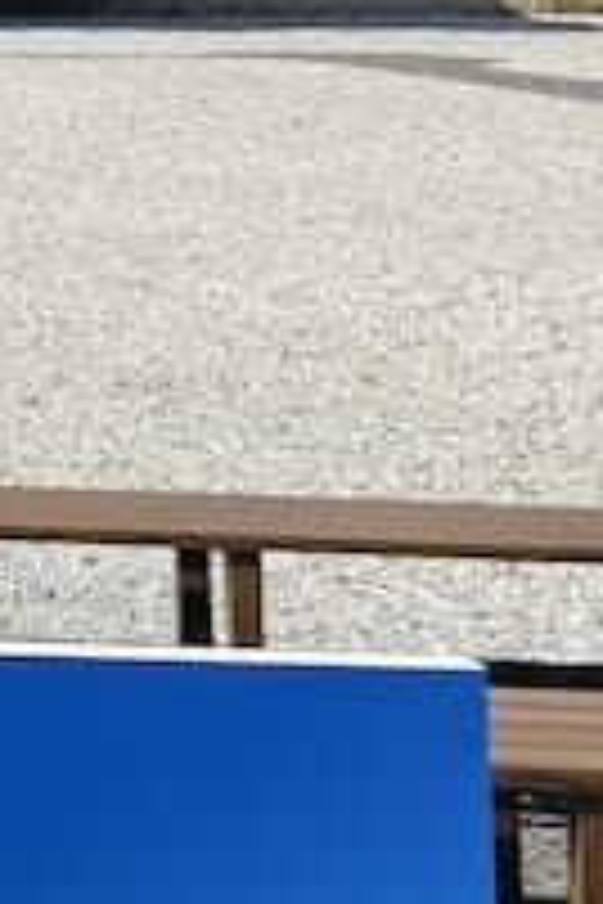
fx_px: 2387
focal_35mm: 95
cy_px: 112
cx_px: -1161
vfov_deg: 21.1
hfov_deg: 10.5
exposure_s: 1/1111
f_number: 1.7
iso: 20
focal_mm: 6.3
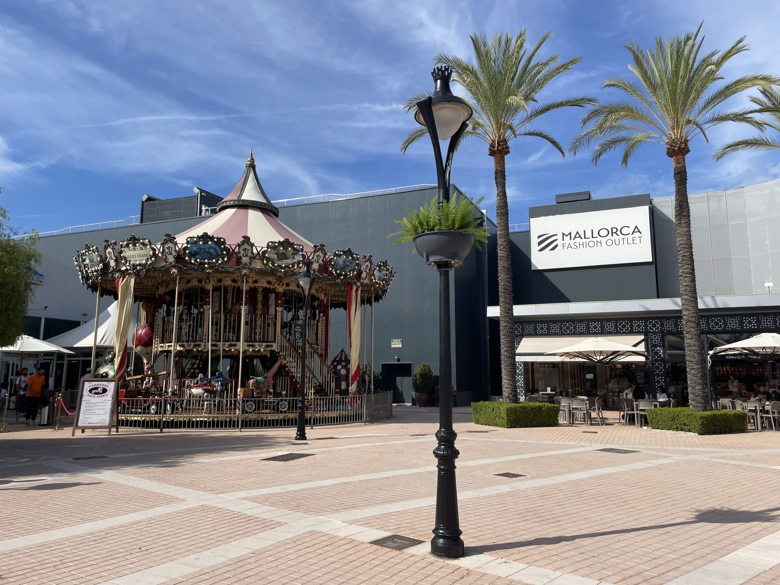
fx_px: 586
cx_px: 390
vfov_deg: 53.1
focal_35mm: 26
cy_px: 292
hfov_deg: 67.3
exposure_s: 1/4292
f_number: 1.6
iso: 32
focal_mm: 4.2
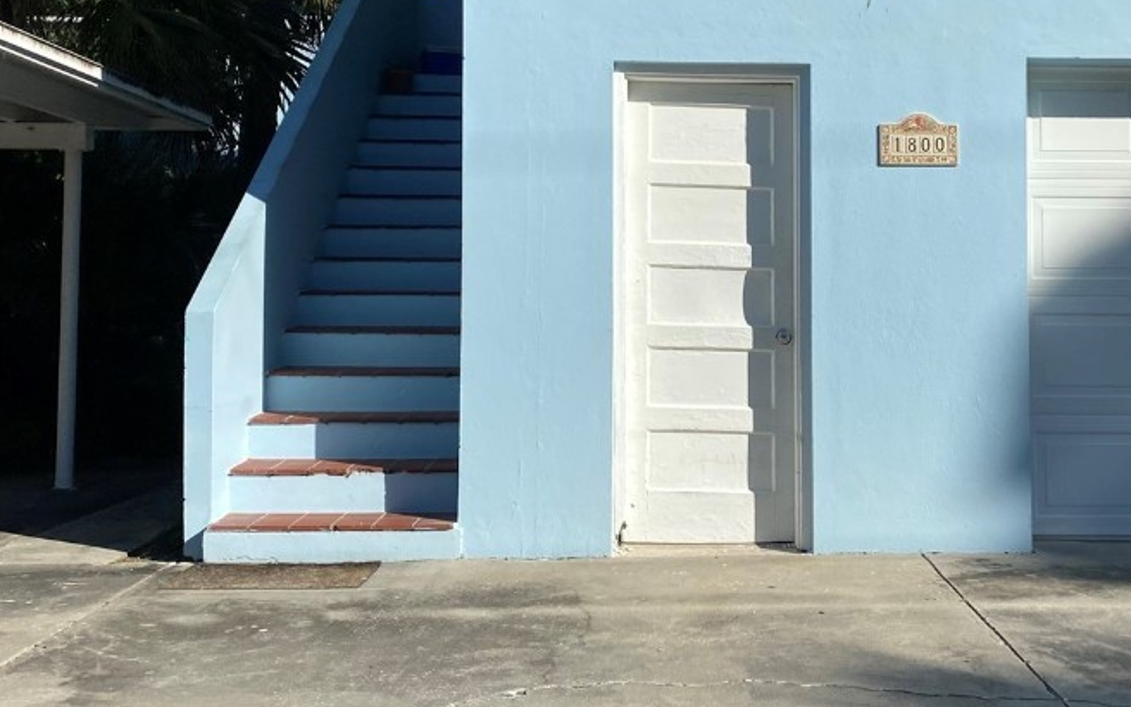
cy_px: 229
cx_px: 755
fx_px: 1325
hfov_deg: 45.5
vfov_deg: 29.6
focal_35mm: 43
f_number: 1.8
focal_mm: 4.25
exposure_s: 1/5495
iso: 32
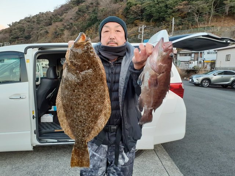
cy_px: 88
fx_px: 183
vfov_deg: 51.4
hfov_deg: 65.3
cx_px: 118
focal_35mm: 27
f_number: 1.9
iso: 125
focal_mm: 3.6
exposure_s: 1/50
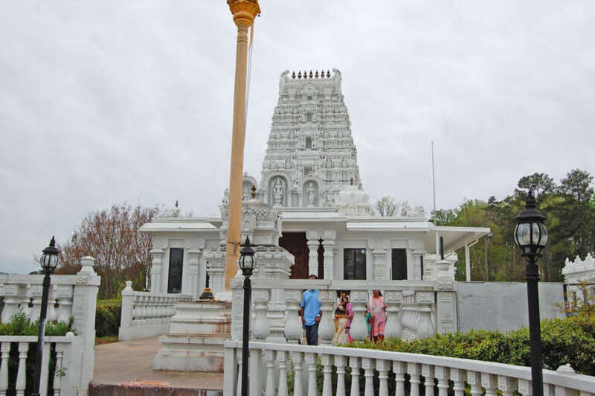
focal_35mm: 30
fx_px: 495
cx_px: 298
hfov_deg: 62.0
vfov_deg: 43.5
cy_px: 198
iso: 200
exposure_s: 1/200
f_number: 7.1
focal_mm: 20
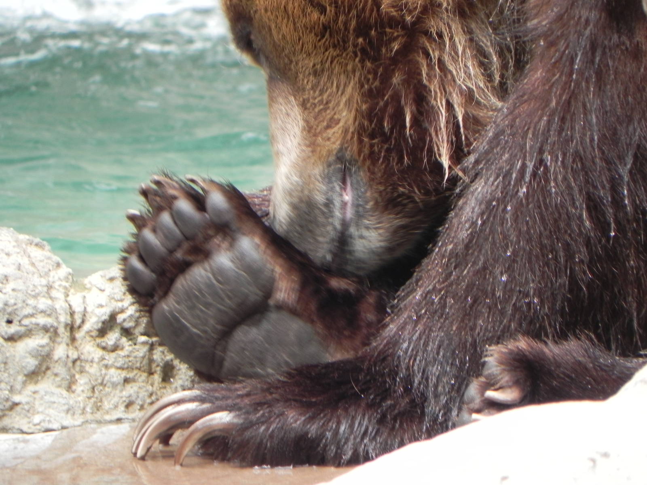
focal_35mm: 678
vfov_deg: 2.2
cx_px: 324
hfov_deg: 2.9
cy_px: 242
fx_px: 12672
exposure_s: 1/60
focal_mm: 120
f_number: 5
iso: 217
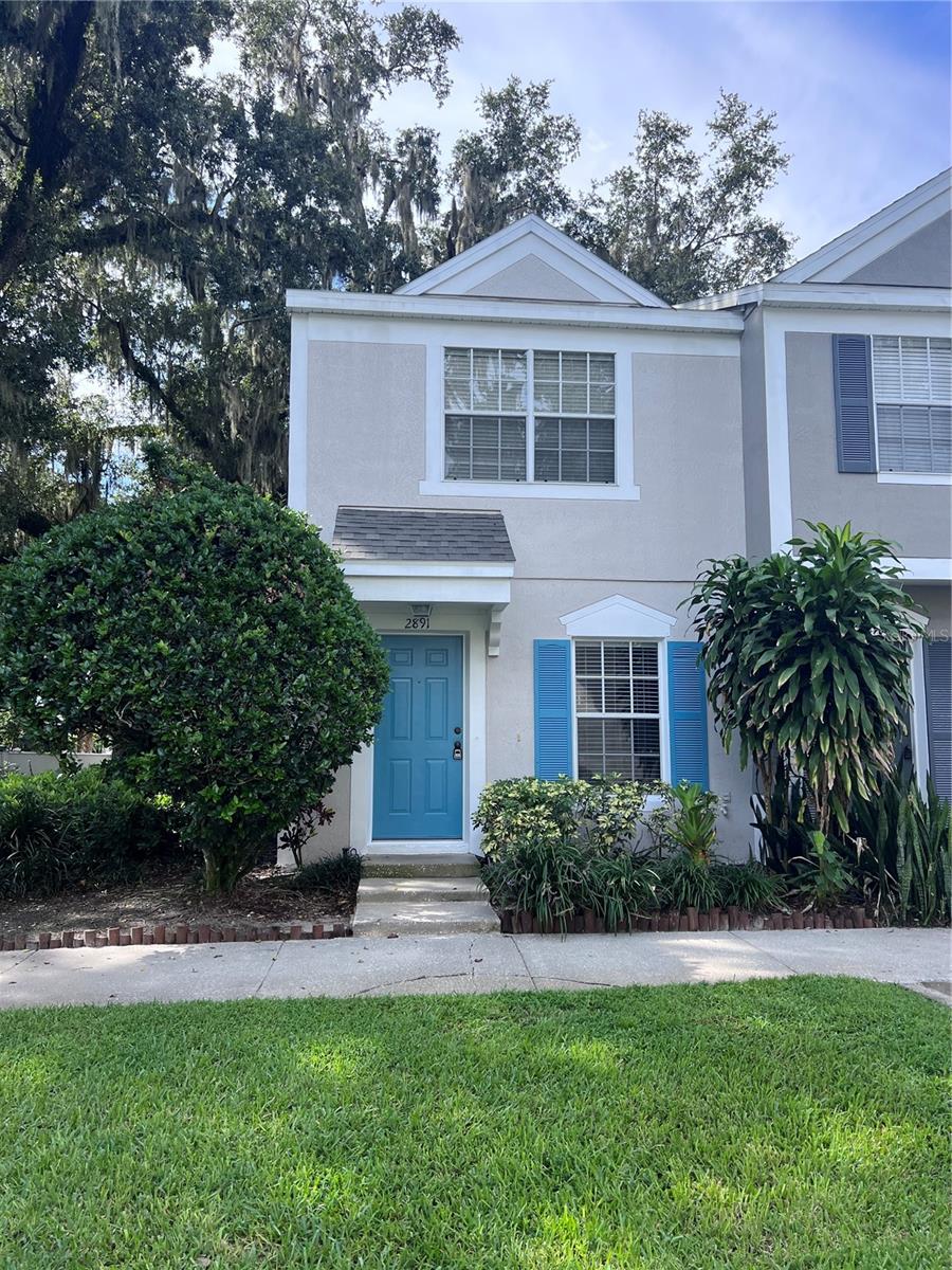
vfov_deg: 67.3
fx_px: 953
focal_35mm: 26
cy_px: 635
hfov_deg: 53.1
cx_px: 476
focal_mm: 5.7
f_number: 1.5
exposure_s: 1/1295
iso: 50
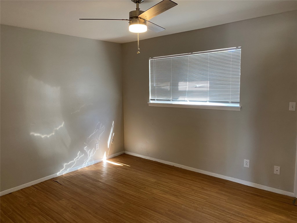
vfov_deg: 53.1
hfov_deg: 67.3
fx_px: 223
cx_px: 148
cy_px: 112
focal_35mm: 26
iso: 160
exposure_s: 1/60
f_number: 1.8
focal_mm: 4.25
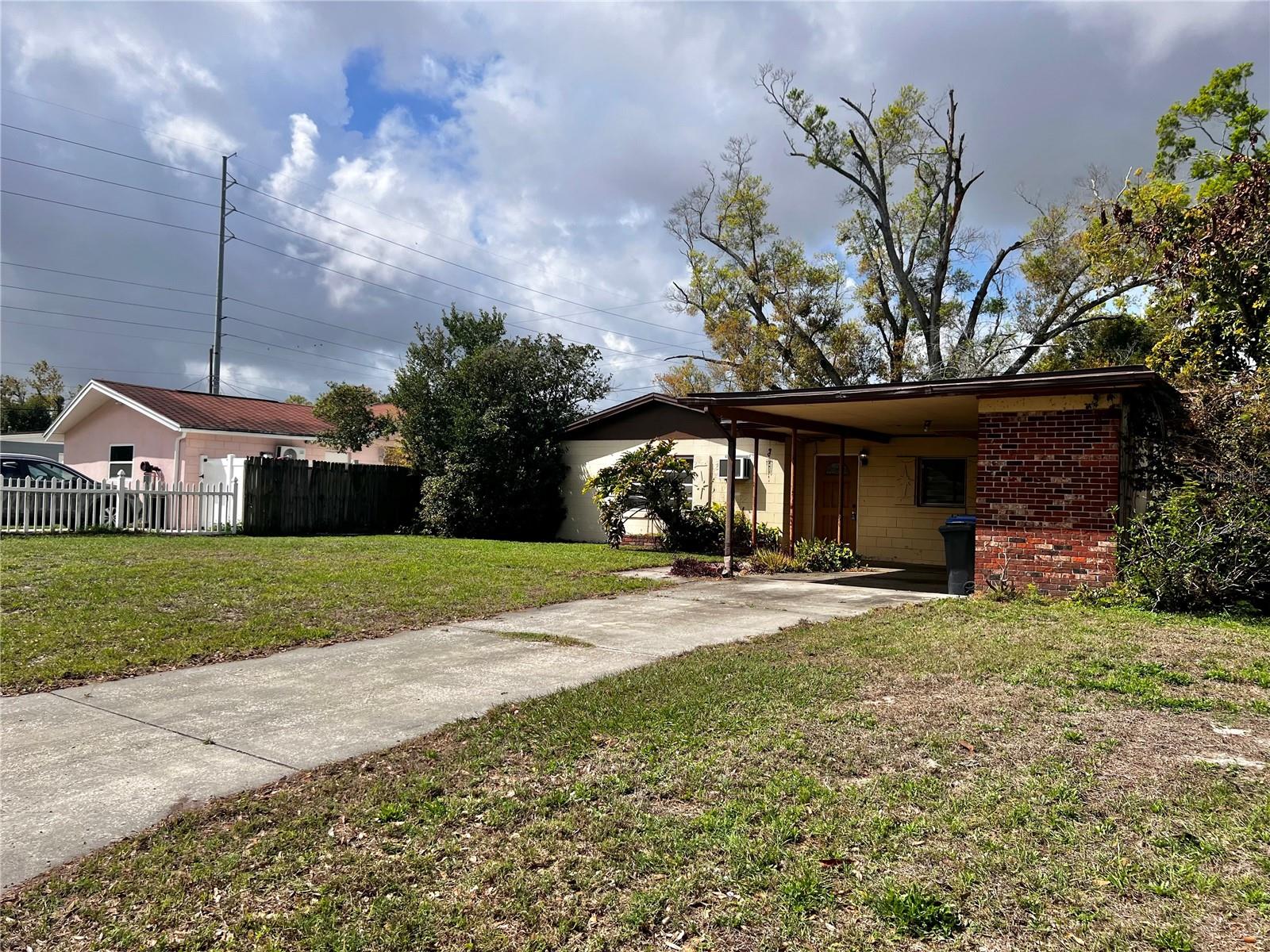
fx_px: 954
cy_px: 476
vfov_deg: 53.1
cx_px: 635
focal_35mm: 26
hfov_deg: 67.3
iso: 50
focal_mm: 5.7
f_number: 1.5
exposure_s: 1/5882
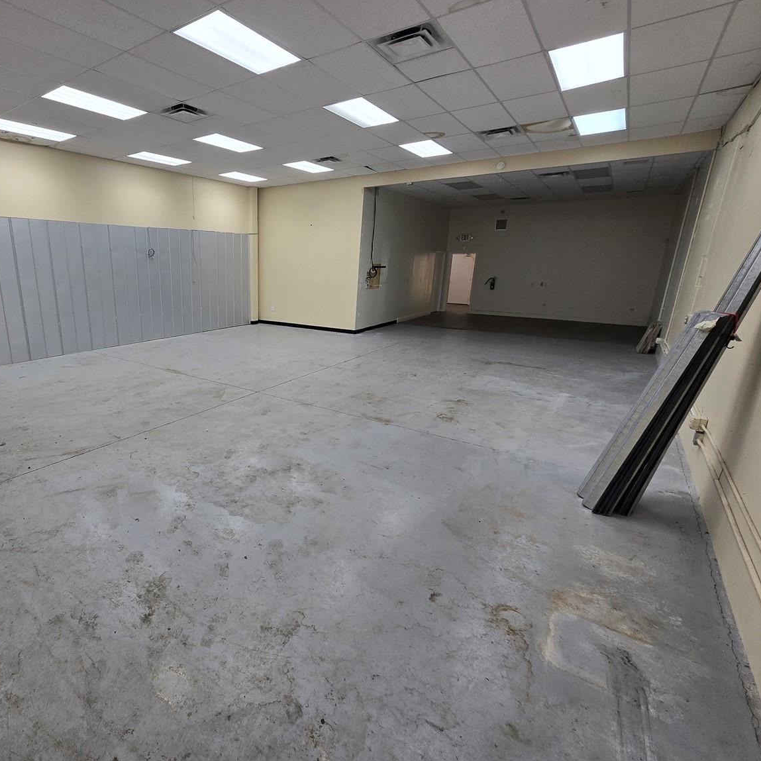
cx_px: 256
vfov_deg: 87.4
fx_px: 398
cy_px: 391
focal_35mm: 16
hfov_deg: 84.5
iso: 64
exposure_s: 1/120
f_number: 2.2
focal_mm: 2.2
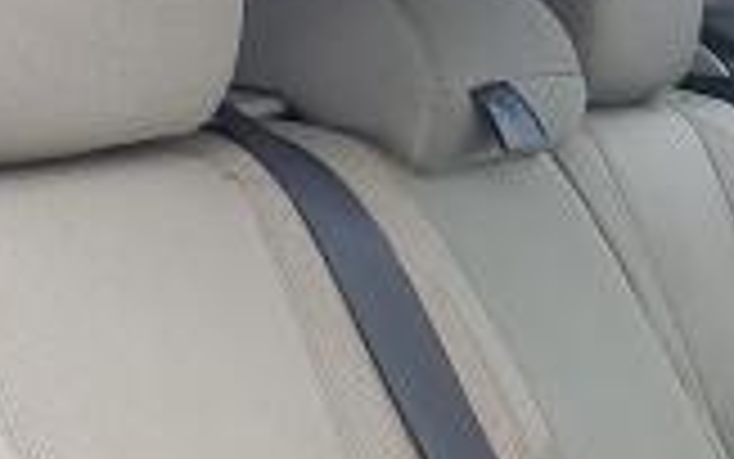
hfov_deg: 14.0
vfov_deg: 9.3
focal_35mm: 135
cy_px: 778
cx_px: 1243
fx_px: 2701
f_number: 1.5
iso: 50
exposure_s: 1/164
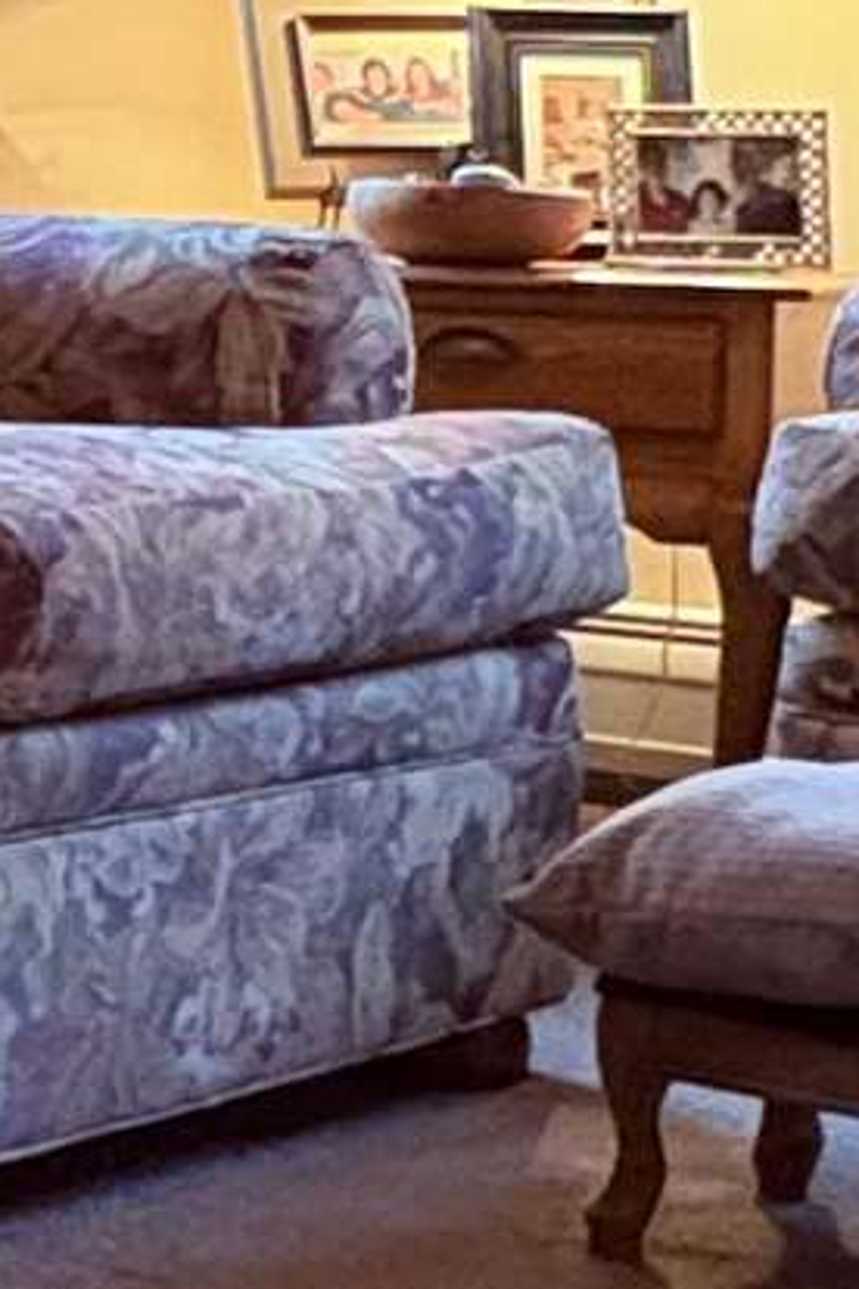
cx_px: -731
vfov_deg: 18.8
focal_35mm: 108
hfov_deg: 11.7
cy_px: 339
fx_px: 3865
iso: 500
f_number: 2.2
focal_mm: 2.22
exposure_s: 1/60
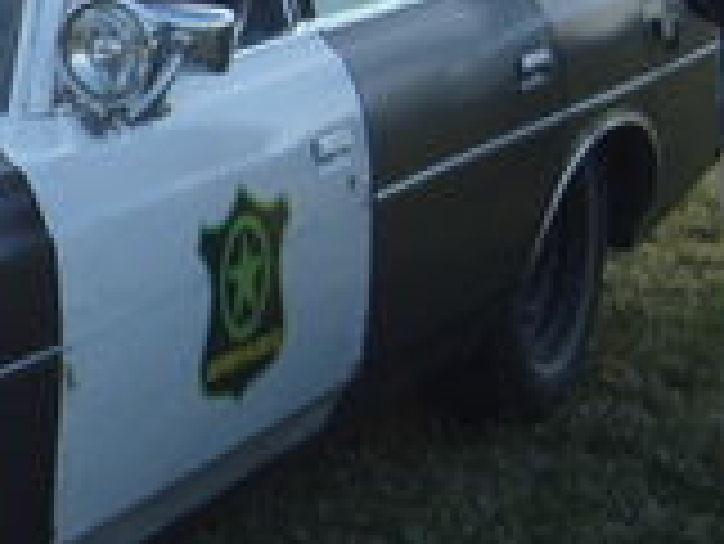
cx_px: -508
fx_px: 2909
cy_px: 382
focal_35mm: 139
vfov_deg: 10.7
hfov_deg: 13.0
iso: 80
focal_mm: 7.4
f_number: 7.1
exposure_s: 1/60
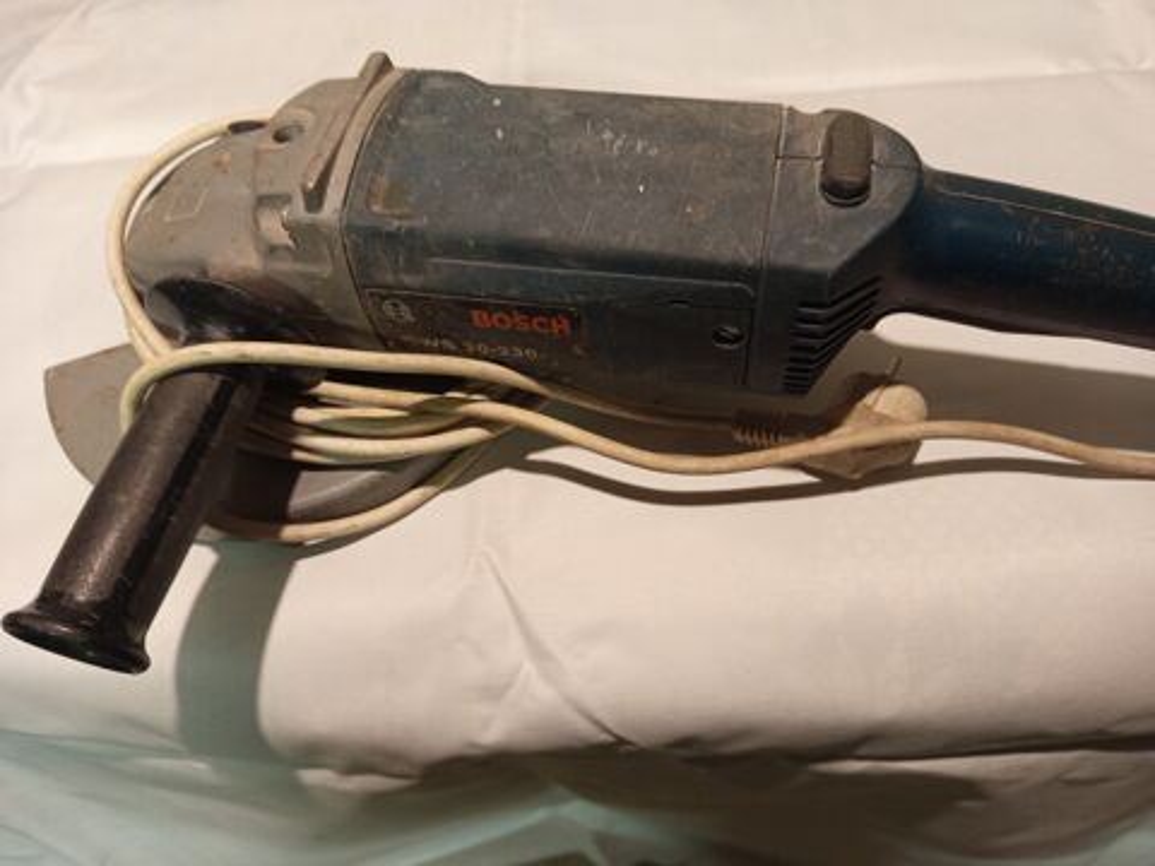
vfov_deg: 56.8
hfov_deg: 71.6
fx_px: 801
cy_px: 433
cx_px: 578
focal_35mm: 24
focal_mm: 5.24
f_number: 1.7
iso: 945
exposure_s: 1/33.3
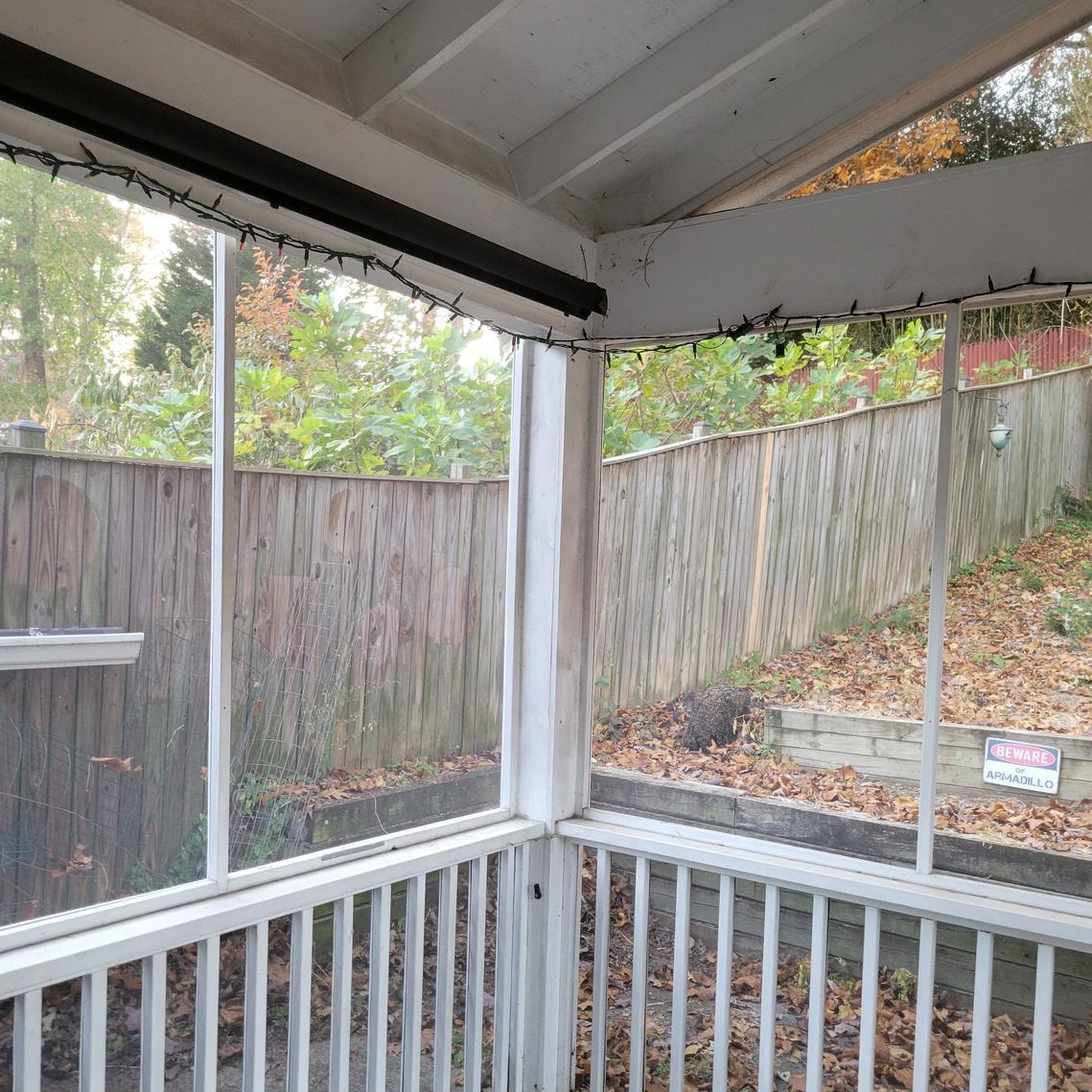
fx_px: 1106
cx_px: 546
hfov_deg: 52.5
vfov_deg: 52.3
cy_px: 640
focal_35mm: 31
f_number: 1.8
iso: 250
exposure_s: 1/60
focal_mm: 5.4
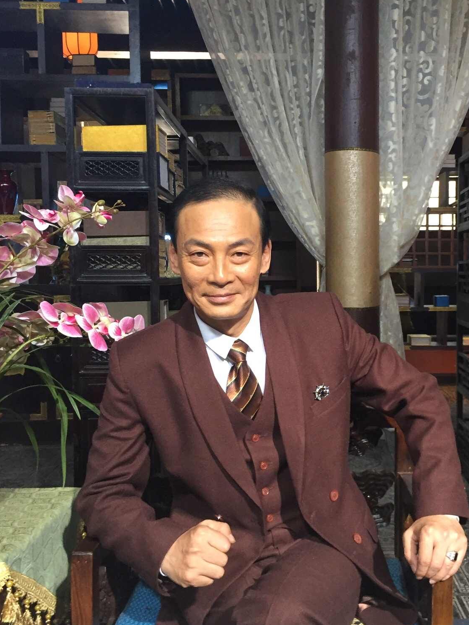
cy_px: 320
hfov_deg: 46.8
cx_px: 242
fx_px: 542
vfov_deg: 60.0
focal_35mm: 30
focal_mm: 4.15
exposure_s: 1/33
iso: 160
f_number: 2.2
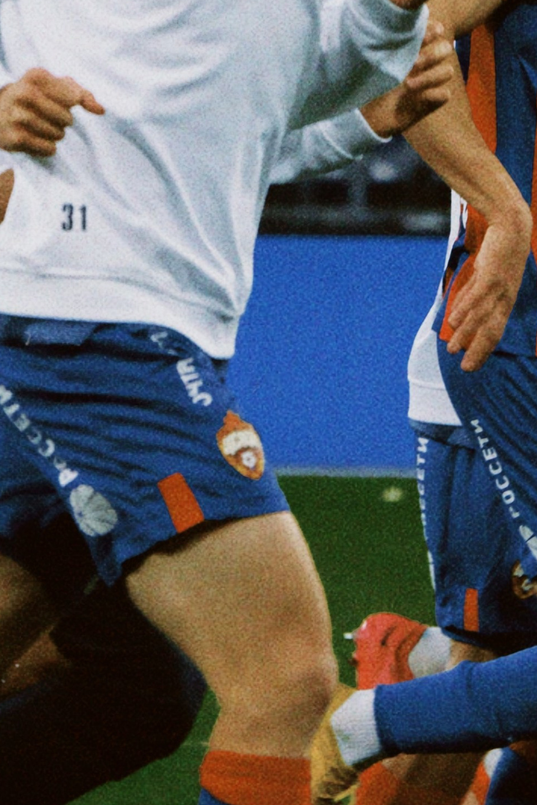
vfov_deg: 2.1
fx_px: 21741
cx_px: 76
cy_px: -41
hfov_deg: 1.4
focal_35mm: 972
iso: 4000
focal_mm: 230
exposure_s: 1/640
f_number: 6.7
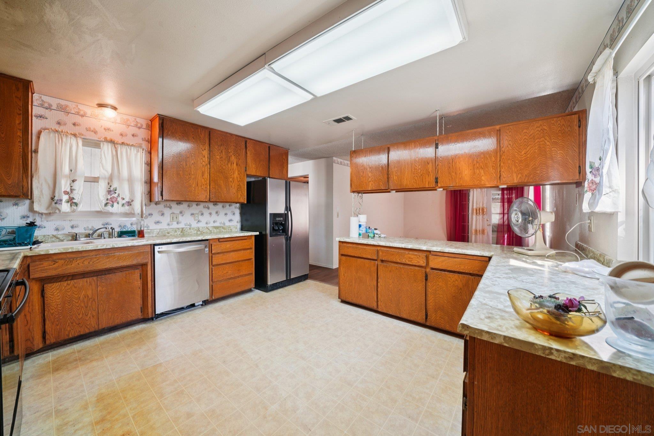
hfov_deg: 108.3
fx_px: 236
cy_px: 218
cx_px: 327
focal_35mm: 13
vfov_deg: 85.4
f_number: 8
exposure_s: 1/13
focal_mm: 13
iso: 400
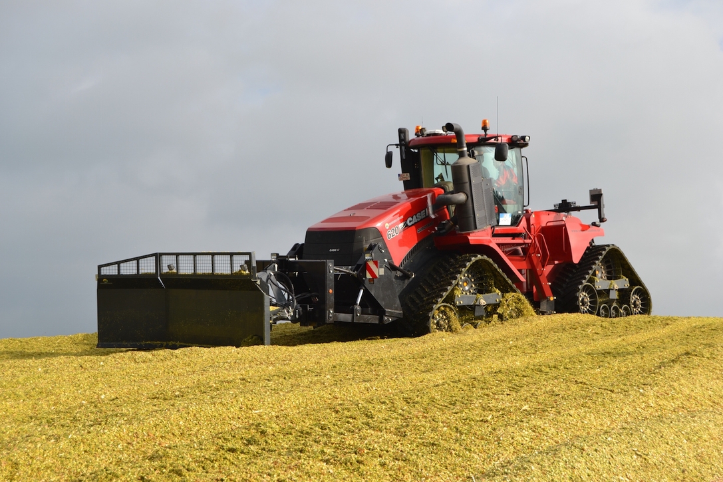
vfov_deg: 21.6
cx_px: 362
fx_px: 1265
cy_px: 241
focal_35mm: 63
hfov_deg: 31.9
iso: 100
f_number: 8
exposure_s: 1/250
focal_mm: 42
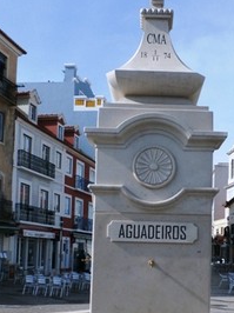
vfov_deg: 39.5
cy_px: 231
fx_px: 424
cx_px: 158
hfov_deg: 30.6
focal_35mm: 47
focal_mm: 4.5
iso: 200
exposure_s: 1/400
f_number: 8.7
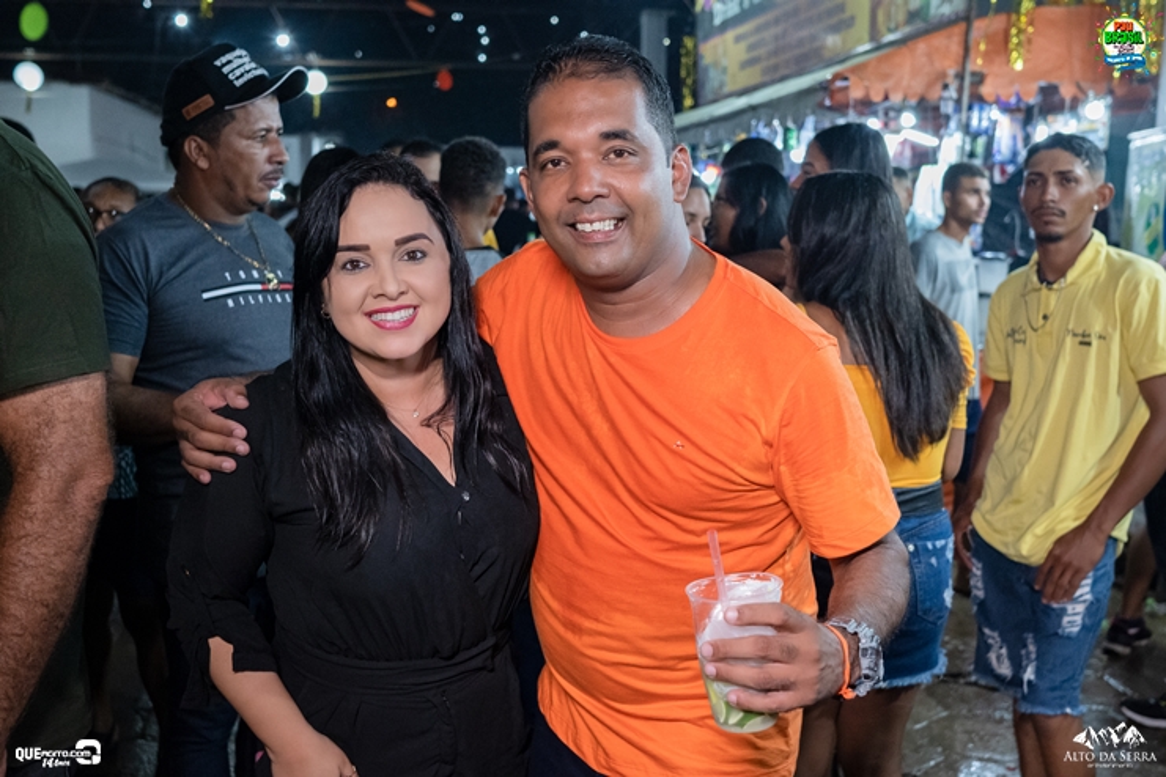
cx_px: 583
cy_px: 388
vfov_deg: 36.9
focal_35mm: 36
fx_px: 1166
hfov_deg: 53.1
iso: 2500
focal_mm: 24
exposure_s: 1/400
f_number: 2.8
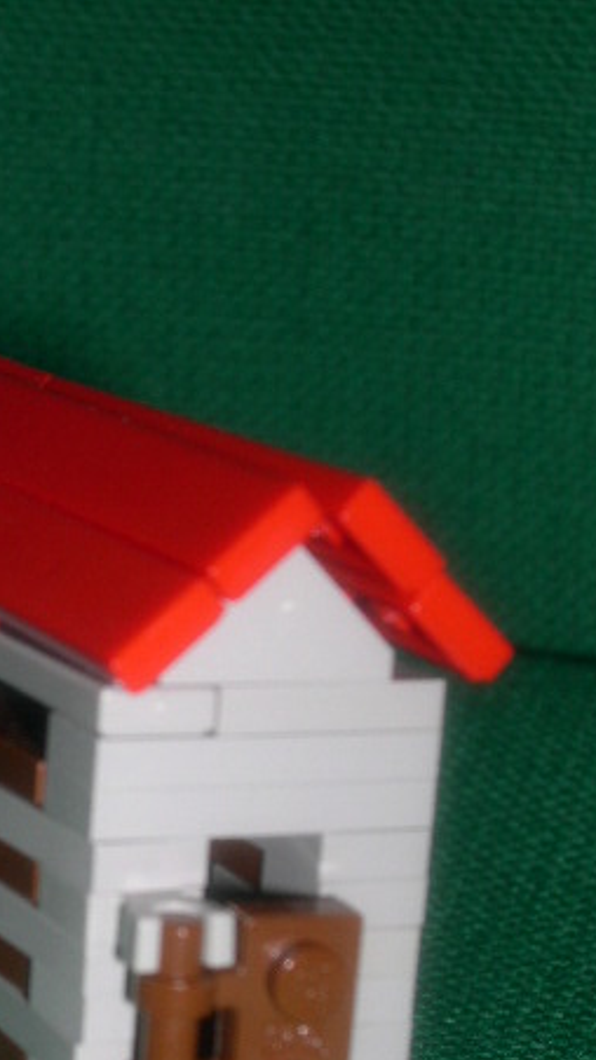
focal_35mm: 111
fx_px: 3121
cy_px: 748
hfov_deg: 10.8
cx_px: 66
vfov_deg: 19.2
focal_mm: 15.3
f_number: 10.4
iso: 100
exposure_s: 1/60
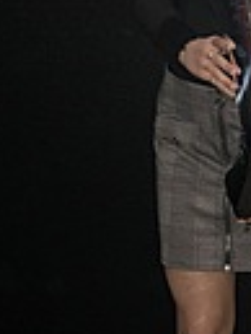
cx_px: 406
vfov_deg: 18.8
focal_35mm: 104
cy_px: 124
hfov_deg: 13.2
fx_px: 1004
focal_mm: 3.99
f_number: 1.8
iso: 200
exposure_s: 1/16
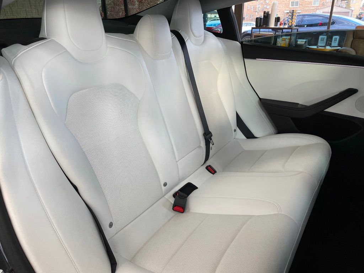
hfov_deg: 67.3
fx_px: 273
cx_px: 182
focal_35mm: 26
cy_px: 136
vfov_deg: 53.1
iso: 50
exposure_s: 1/120
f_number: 1.6
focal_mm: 4.2
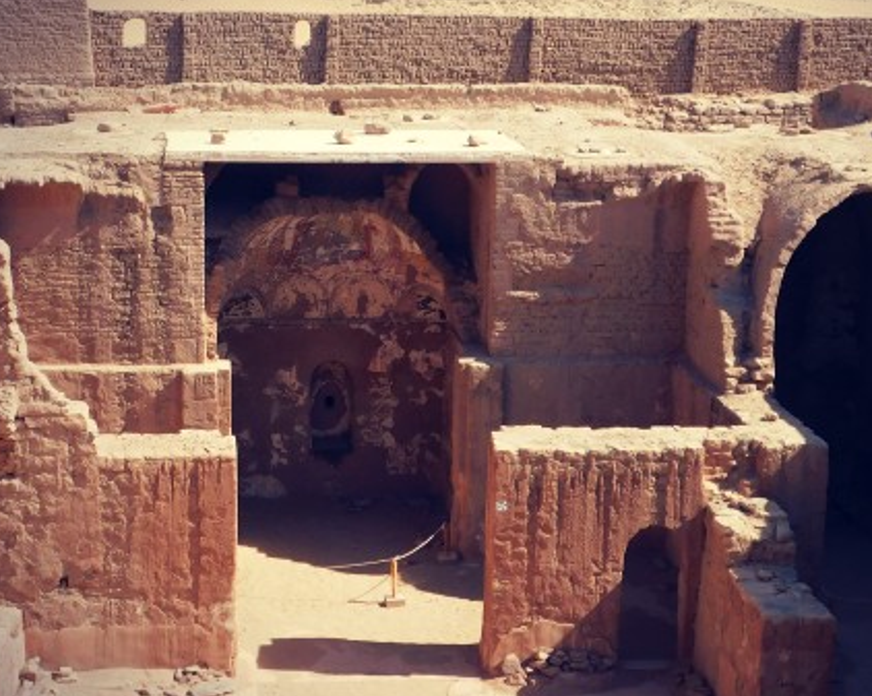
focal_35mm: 50
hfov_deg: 37.2
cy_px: 351
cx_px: 521
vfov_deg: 30.2
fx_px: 1289
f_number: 3.5
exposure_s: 1/1000
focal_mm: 6.3
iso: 125
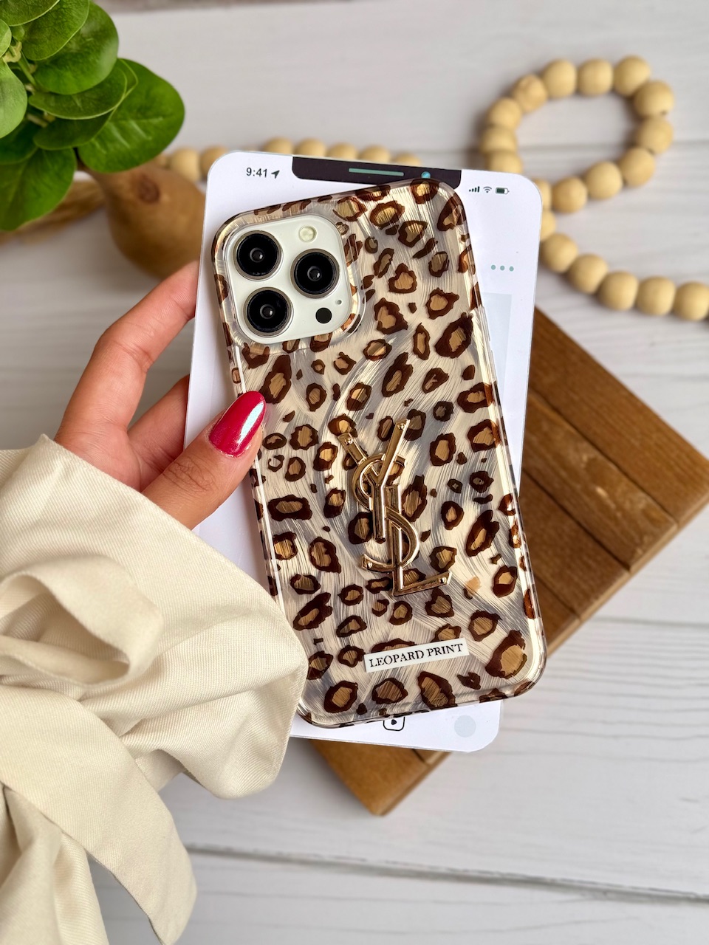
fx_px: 1311
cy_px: 472
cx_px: 354
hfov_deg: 30.3
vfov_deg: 39.7
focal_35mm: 48
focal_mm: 6.76
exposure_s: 1/493
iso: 80
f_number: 1.78
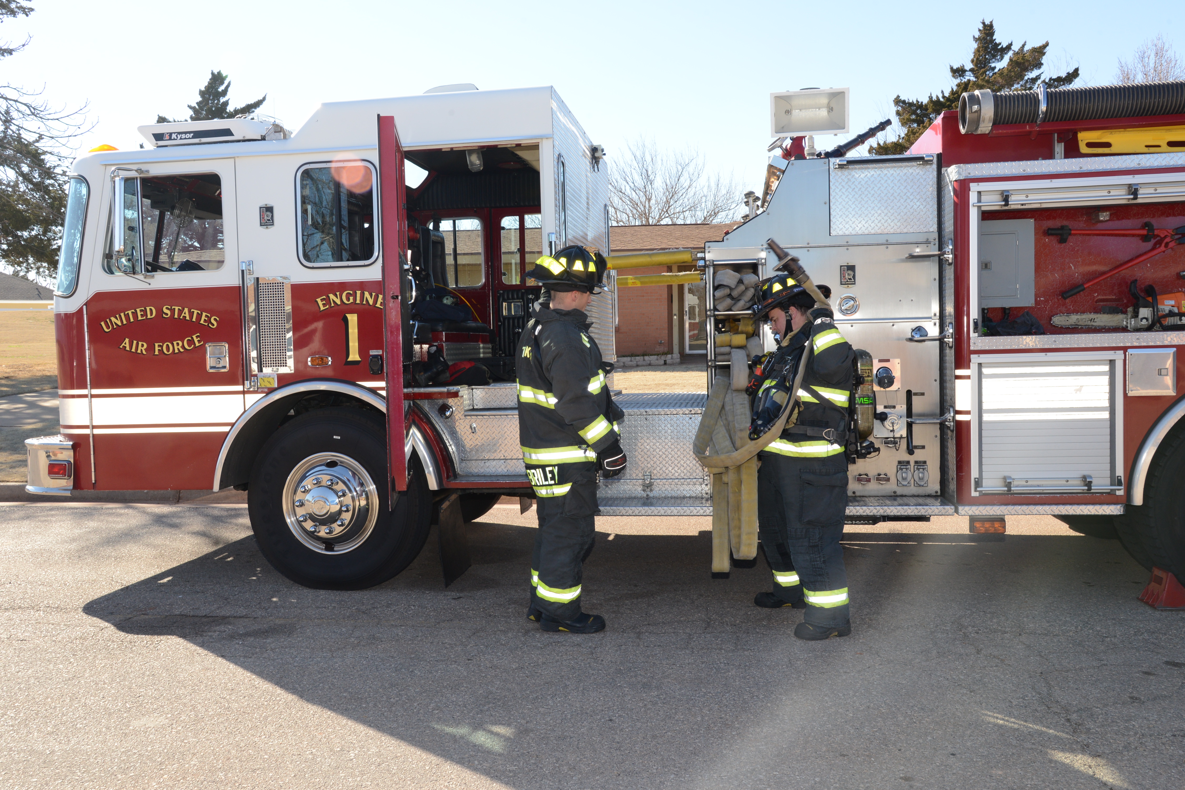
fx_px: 987
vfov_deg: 43.6
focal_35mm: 30
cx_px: 592
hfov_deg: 61.9
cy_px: 395
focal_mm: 30
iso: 500
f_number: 11
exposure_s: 1/160
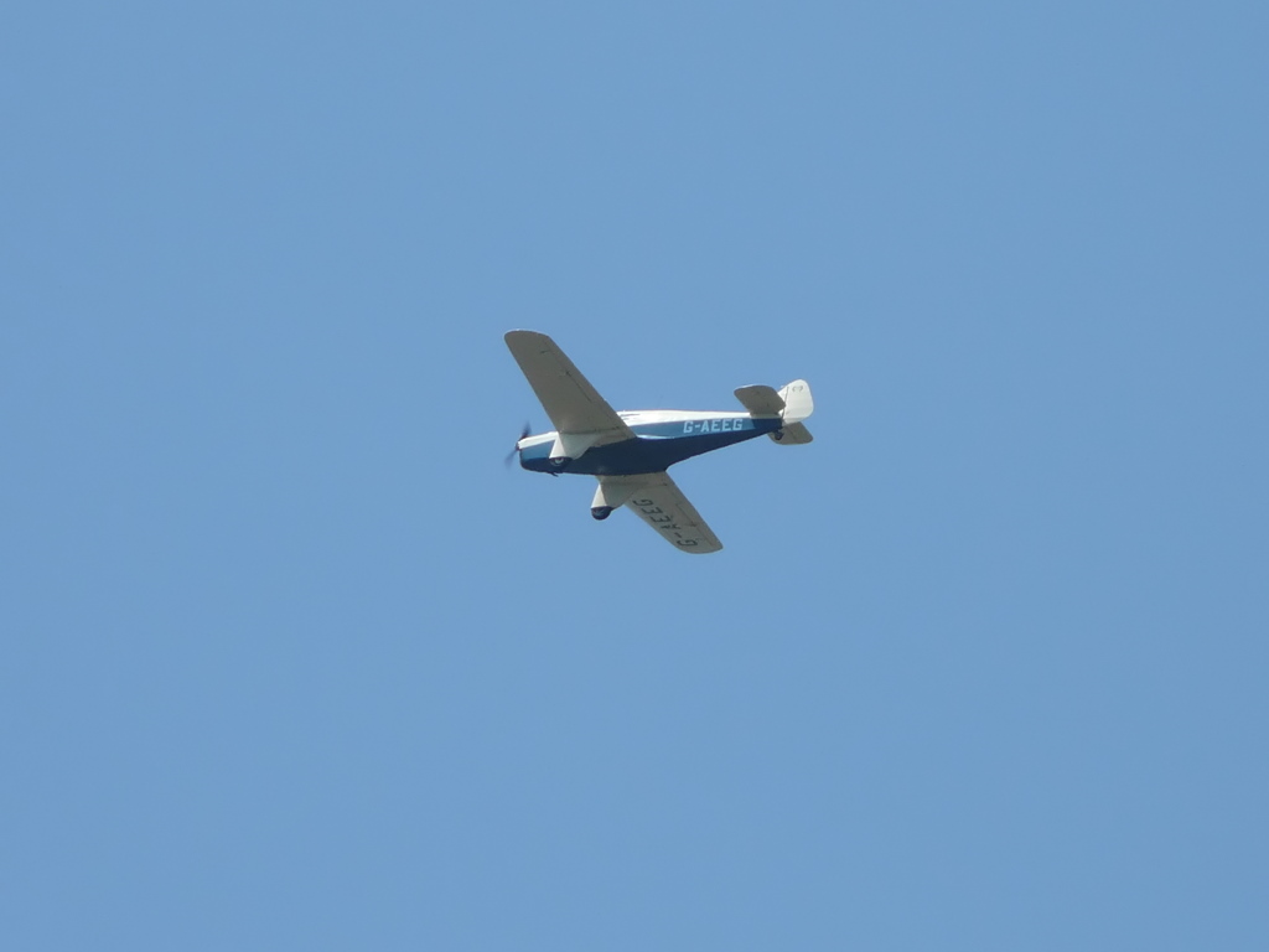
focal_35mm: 504
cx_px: 634
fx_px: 18476
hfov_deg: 3.9
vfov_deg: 3.0
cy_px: 476
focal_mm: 82.8
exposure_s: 1/500
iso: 100
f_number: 5.6
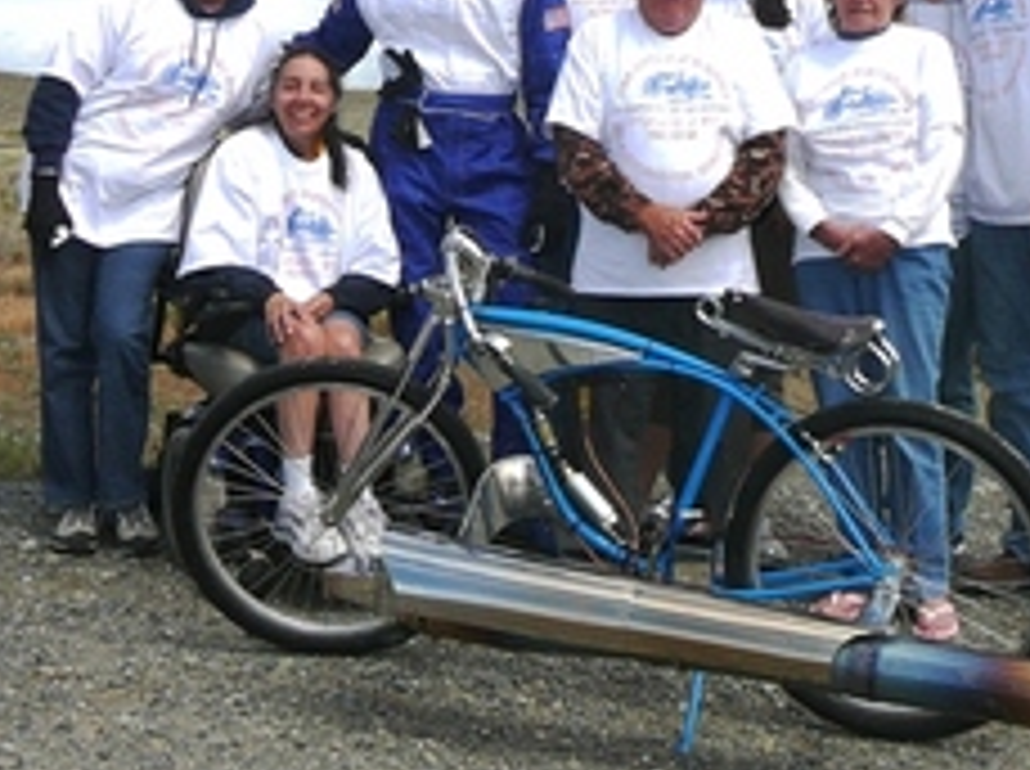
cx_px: 636
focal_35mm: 65
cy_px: 133
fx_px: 1931
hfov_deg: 29.8
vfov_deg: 22.2
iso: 80
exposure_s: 1/640
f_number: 5
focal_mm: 5.6
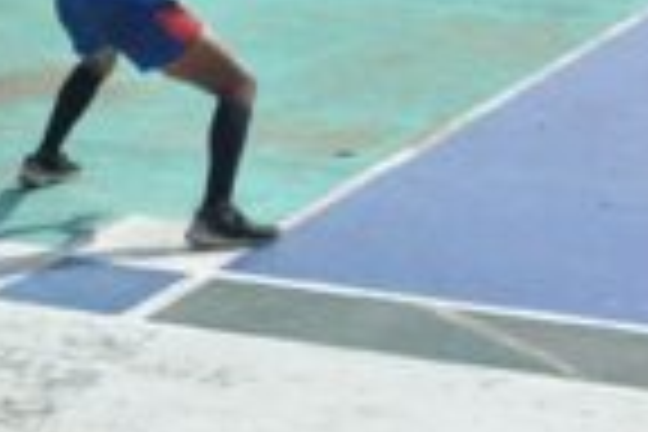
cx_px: 436
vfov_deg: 12.8
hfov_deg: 19.5
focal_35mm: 104
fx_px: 1879
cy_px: -97
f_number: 4
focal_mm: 25
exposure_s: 1/4000
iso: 400
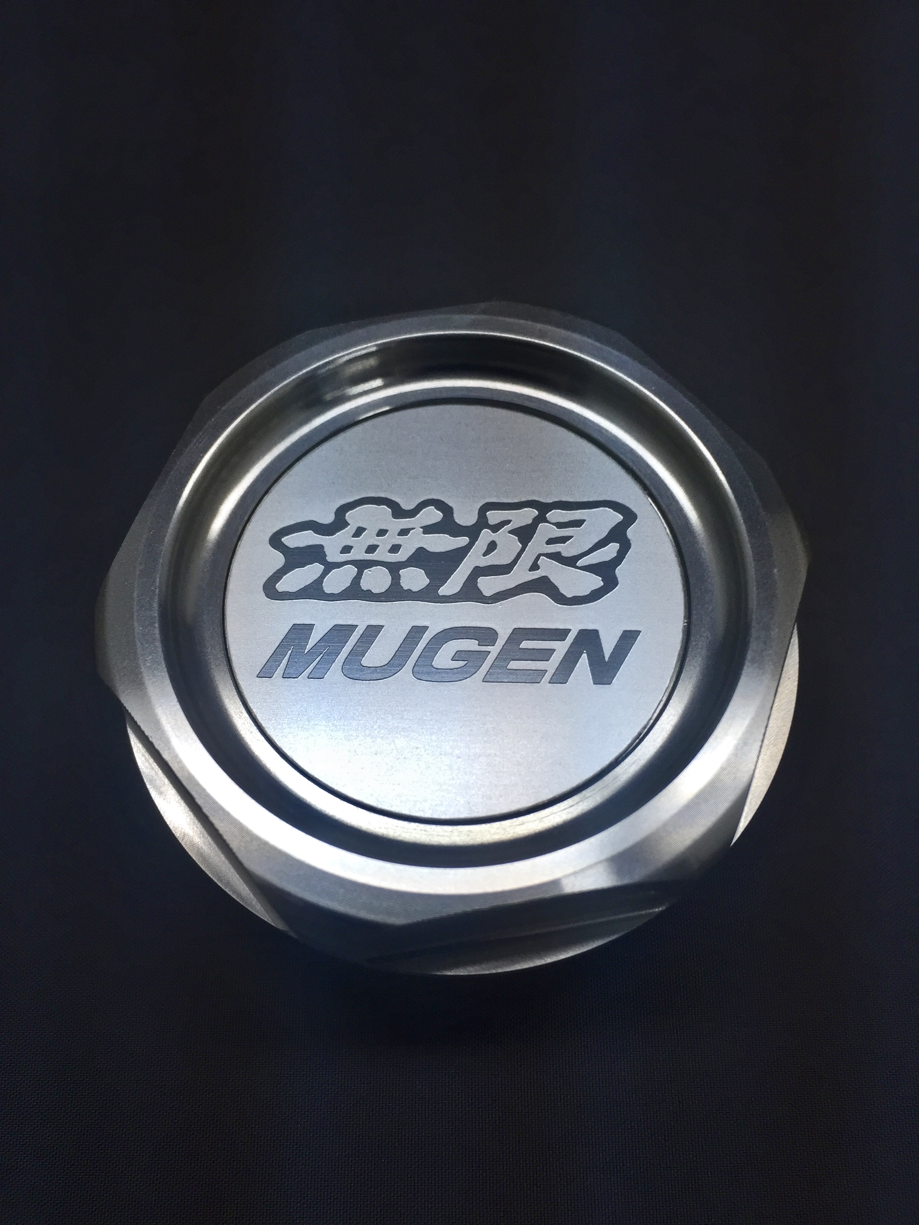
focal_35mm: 29
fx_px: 1027
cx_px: 460
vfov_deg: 61.7
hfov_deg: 48.2
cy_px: 612
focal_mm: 4.15
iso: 50
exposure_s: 1/120
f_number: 2.2
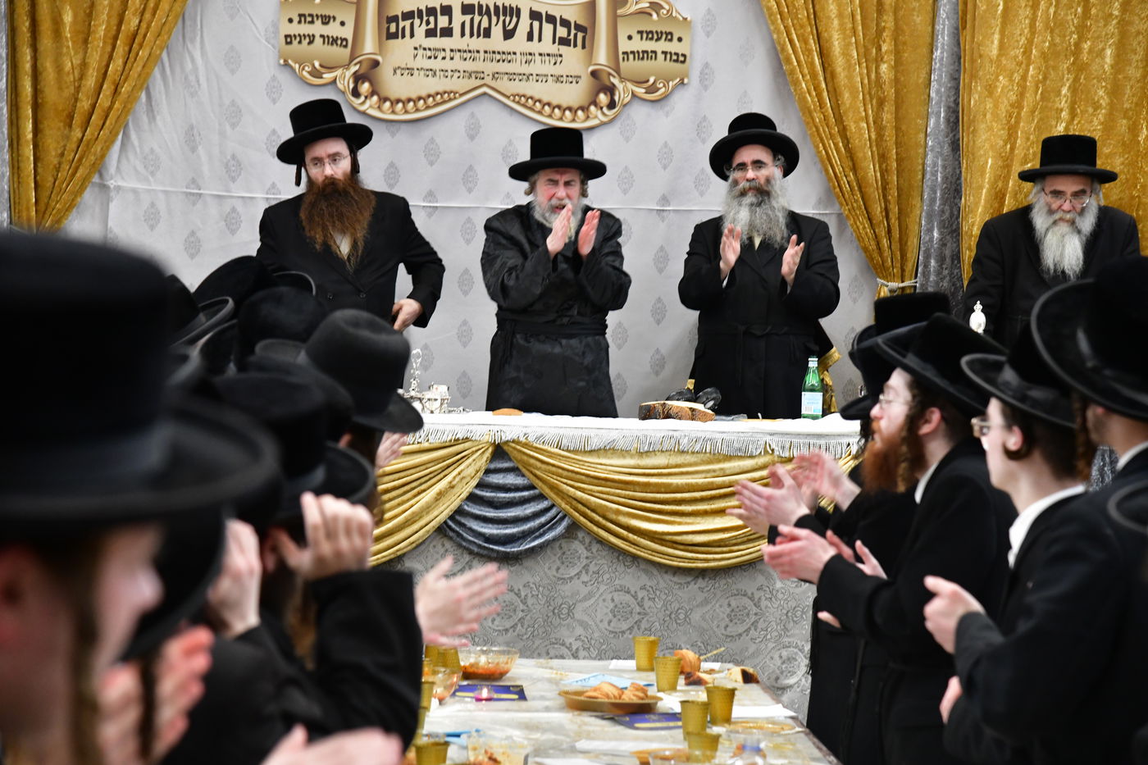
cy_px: 382
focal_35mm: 105
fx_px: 3348
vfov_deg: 13.0
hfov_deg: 19.5
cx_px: 574
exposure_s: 1/100
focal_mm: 105
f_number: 5.6
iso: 3200
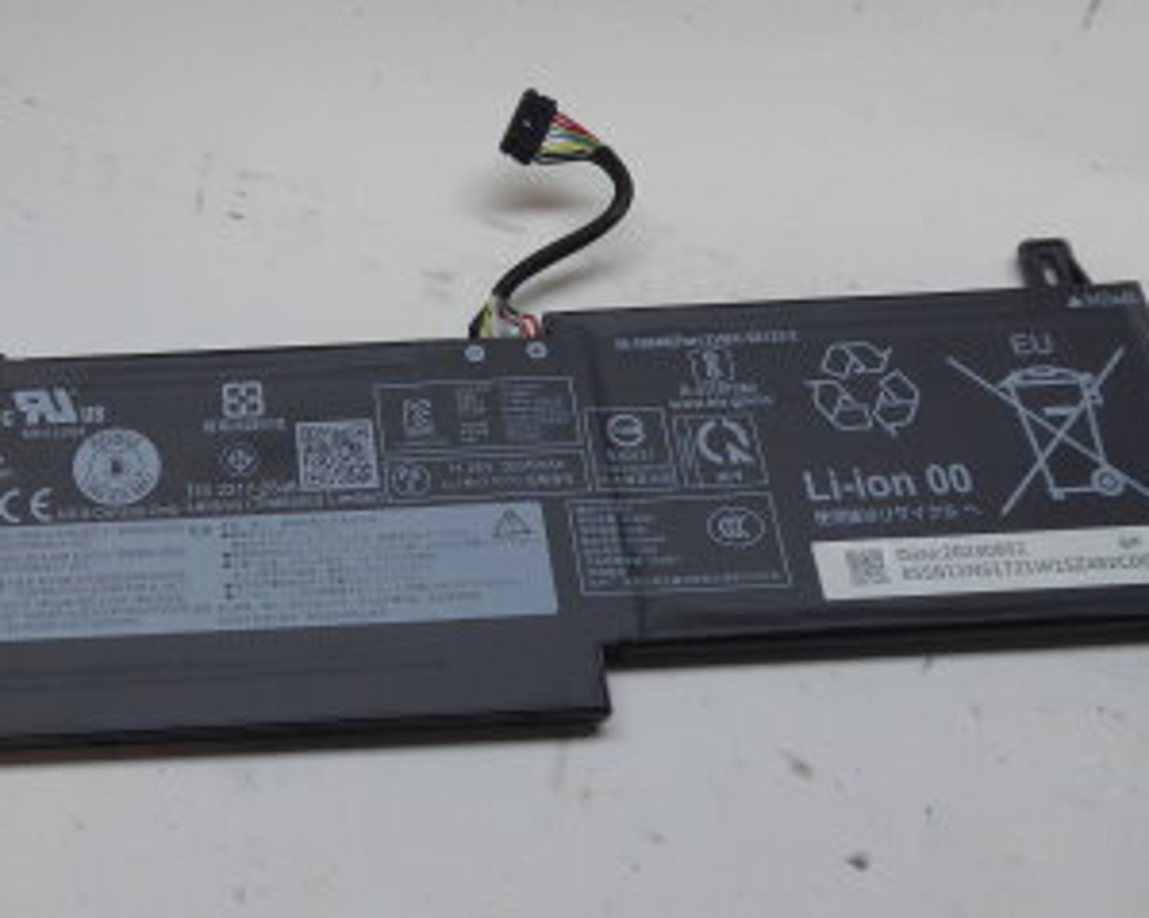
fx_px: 1666
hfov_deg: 36.3
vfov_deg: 30.8
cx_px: 169
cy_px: 495
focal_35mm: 49
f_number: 3.3
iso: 80
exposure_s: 1/100
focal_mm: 4.3
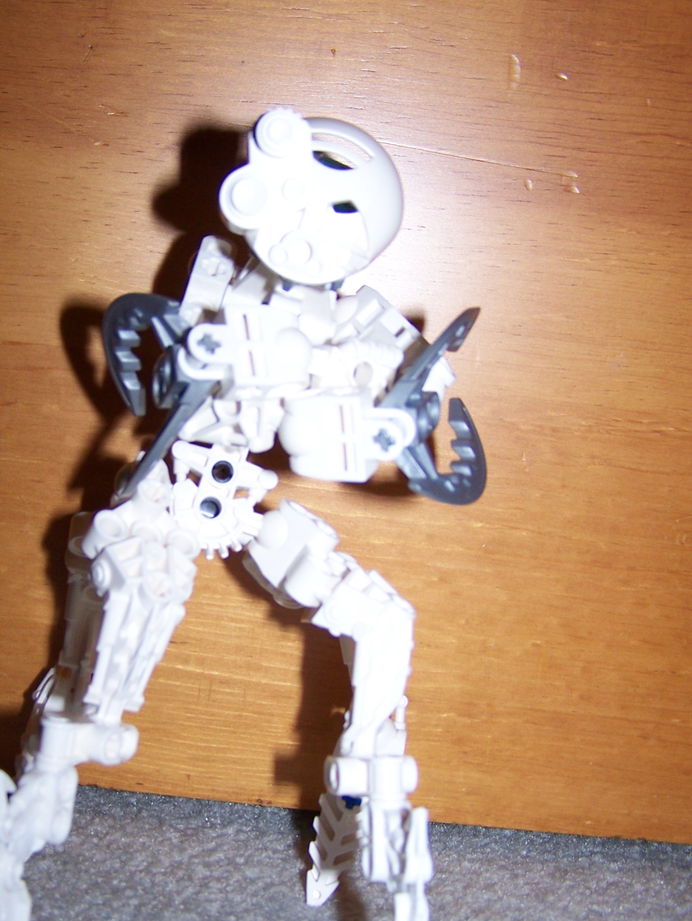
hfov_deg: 28.5
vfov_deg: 37.4
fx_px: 1357
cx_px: 279
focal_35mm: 51
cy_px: 517
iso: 80
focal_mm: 6.3
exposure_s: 1/60
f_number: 2.8
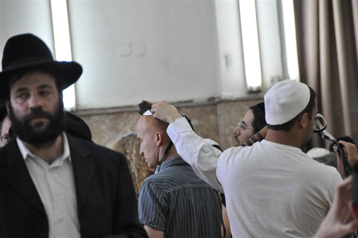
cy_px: 119
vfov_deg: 4.6
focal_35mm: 300
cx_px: 179
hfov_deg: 6.9
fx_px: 2980
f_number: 5.6
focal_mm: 200
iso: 1000
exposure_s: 1/125
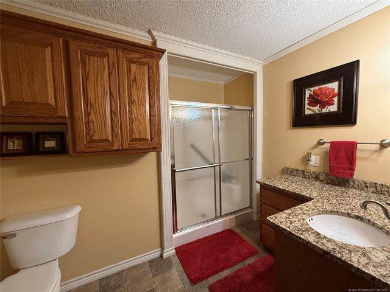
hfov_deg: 102.1
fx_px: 158
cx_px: 195
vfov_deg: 85.7
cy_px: 146
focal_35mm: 14
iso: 250
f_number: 2.2
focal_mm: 2.22
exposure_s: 1/60
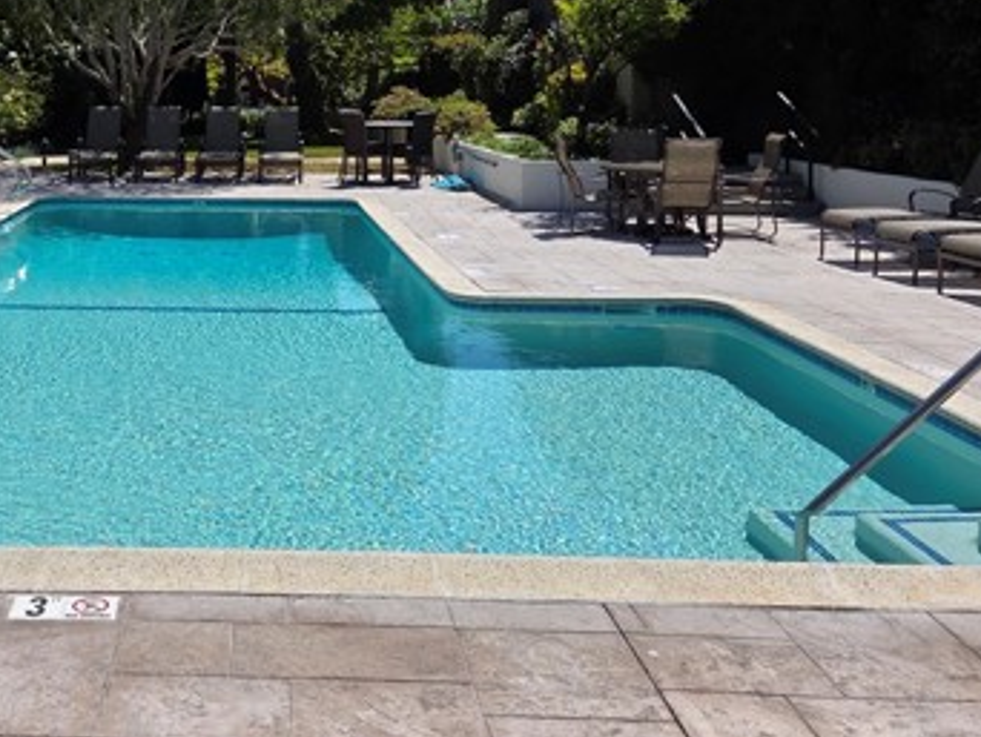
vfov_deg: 32.6
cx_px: 247
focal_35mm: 43
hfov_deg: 42.5
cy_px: 141
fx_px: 1219
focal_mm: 5.4
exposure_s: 1/7891
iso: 80
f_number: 1.8
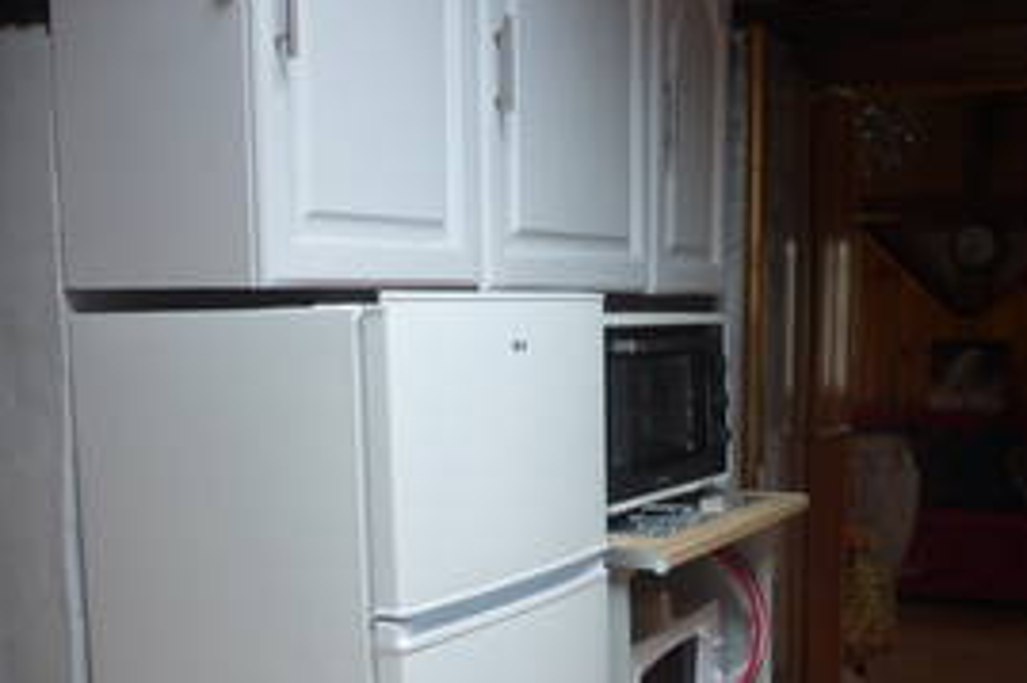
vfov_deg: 28.8
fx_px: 1311
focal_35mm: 46
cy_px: 504
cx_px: 672
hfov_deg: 42.3
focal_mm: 5.5
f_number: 2.8
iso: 80
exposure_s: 1/40
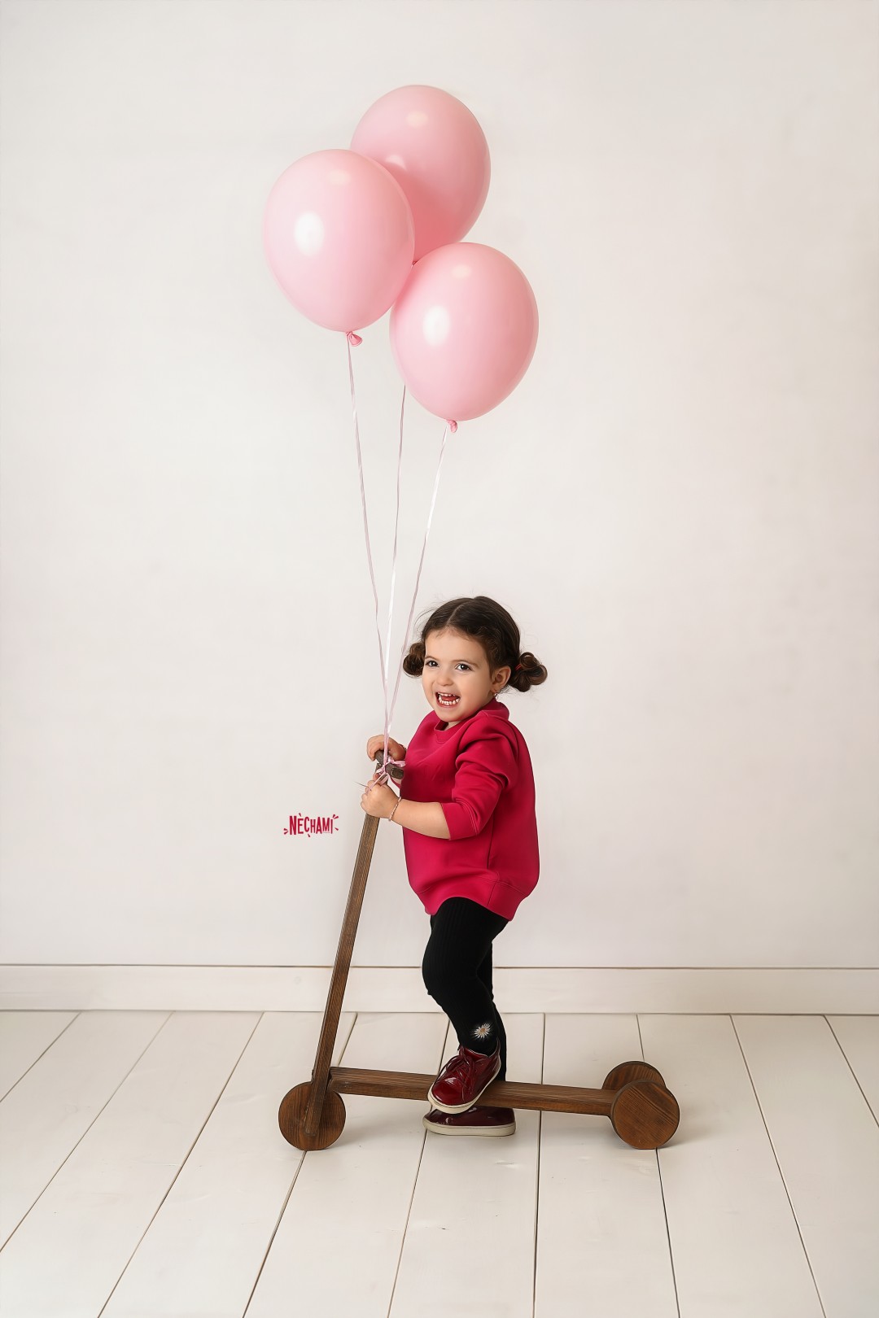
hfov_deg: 27.0
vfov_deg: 39.6
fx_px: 1831
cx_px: 440
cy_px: 659
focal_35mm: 50
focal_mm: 50
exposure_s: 1/125
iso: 80
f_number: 4
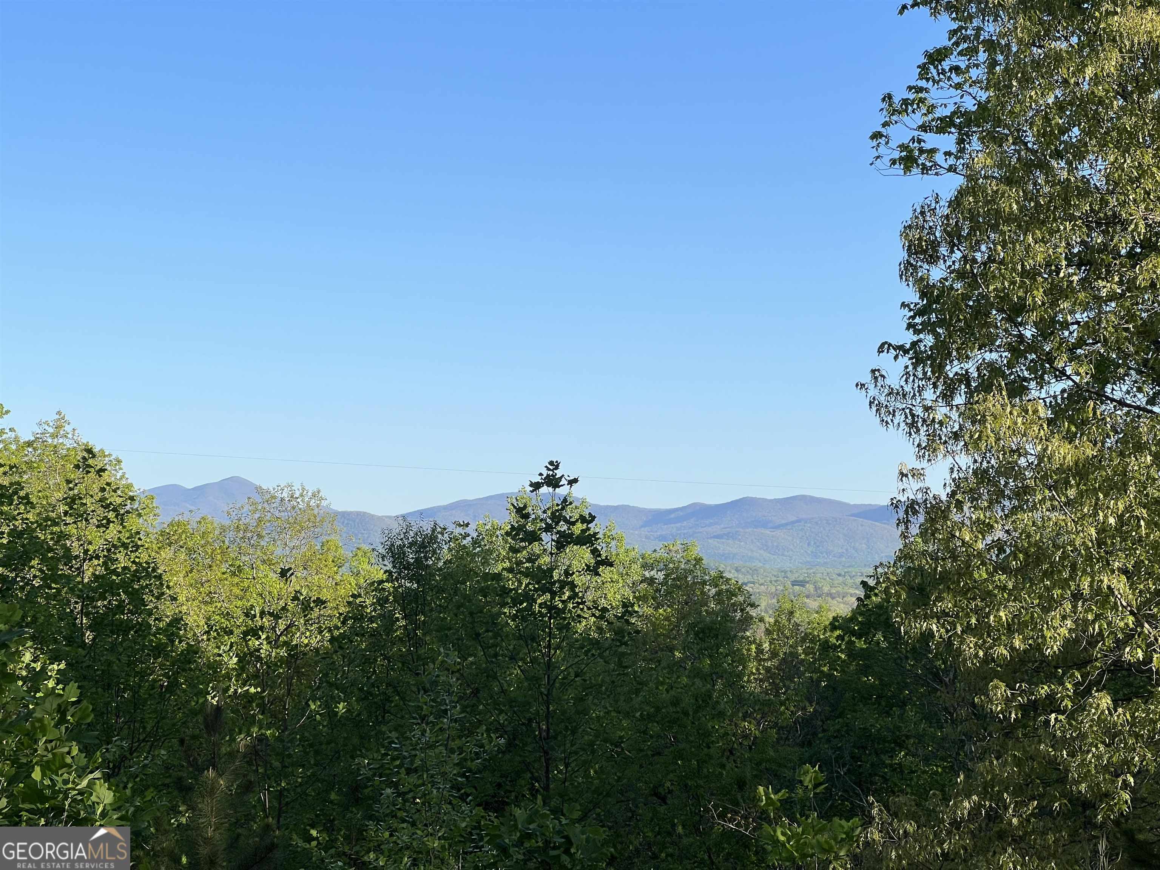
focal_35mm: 77
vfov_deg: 19.1
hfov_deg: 25.3
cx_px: 580
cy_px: 435
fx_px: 2580
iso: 32
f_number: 2.8
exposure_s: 1/641
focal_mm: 9
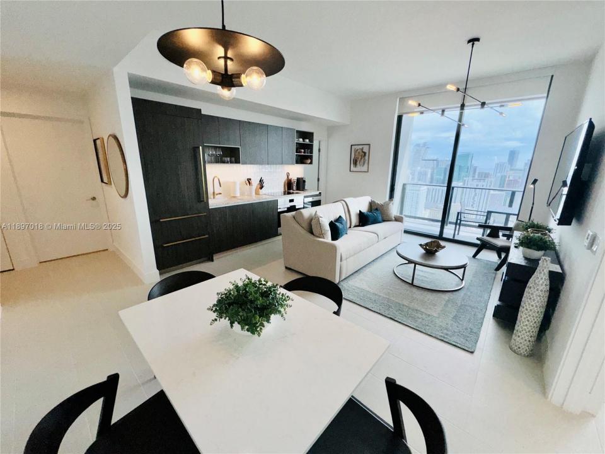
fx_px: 245
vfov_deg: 85.7
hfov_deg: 102.1
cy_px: 227
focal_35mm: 14
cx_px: 302
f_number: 2.2
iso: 32
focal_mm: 2.22
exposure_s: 1/377
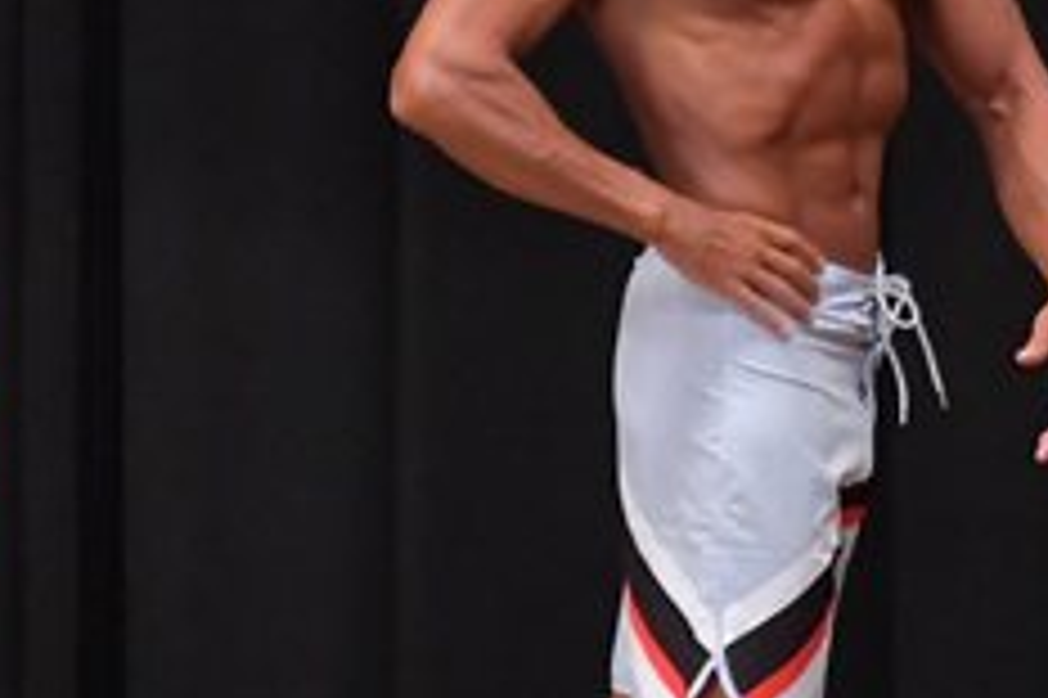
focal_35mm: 672
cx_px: -542
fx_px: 19548
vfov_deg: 2.0
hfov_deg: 3.1
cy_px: 437
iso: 6400
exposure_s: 1/400
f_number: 5.6
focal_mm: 135
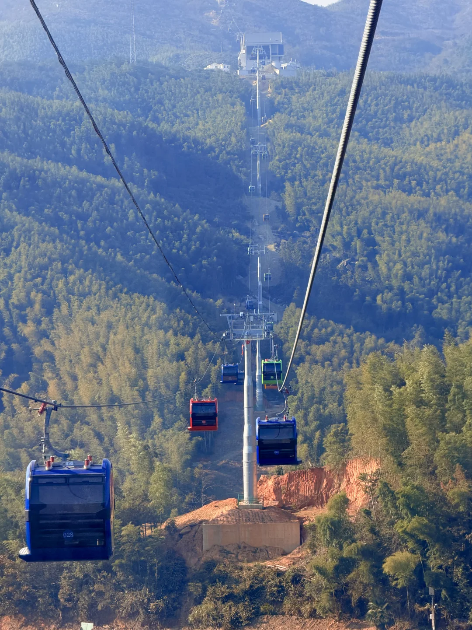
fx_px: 1818
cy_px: 315
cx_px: 236
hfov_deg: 14.8
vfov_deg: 19.6
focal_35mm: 100
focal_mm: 16.89
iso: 50
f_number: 2.8
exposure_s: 1/400
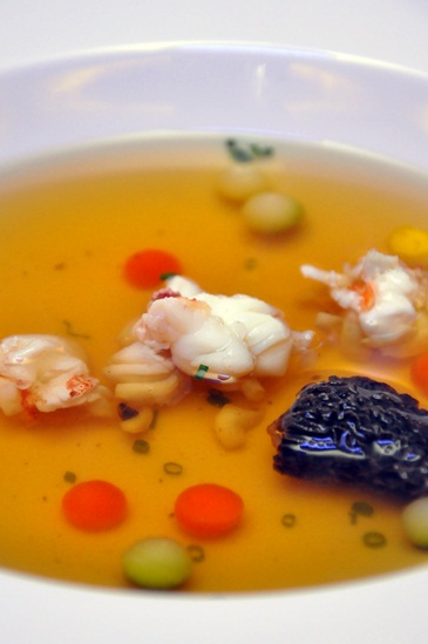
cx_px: 198
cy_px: 335
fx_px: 3334
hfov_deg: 7.3
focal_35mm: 187
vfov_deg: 11.0
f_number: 5.6
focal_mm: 105
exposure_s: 1/125
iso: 2000
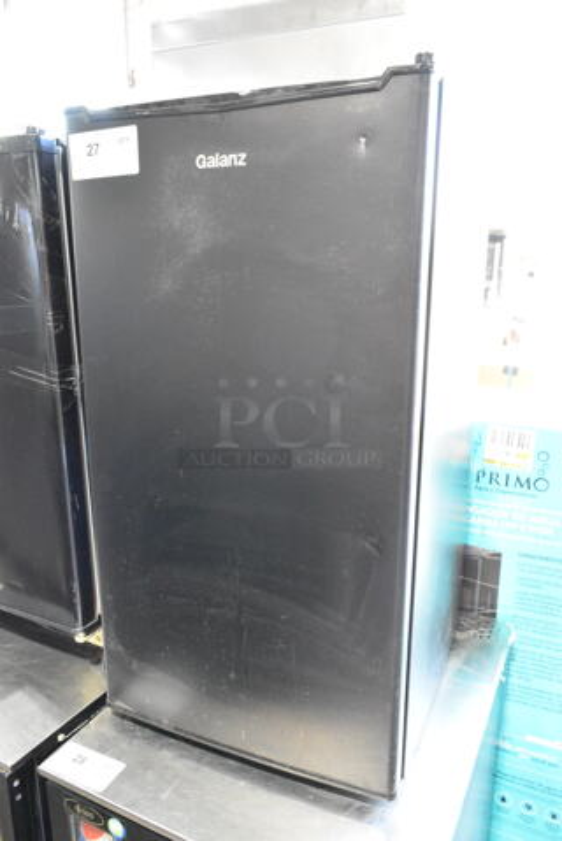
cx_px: 281
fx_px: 631
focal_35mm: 27
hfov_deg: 48.0
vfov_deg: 67.4
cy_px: 420
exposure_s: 1/125
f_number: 5.6
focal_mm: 18
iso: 6400
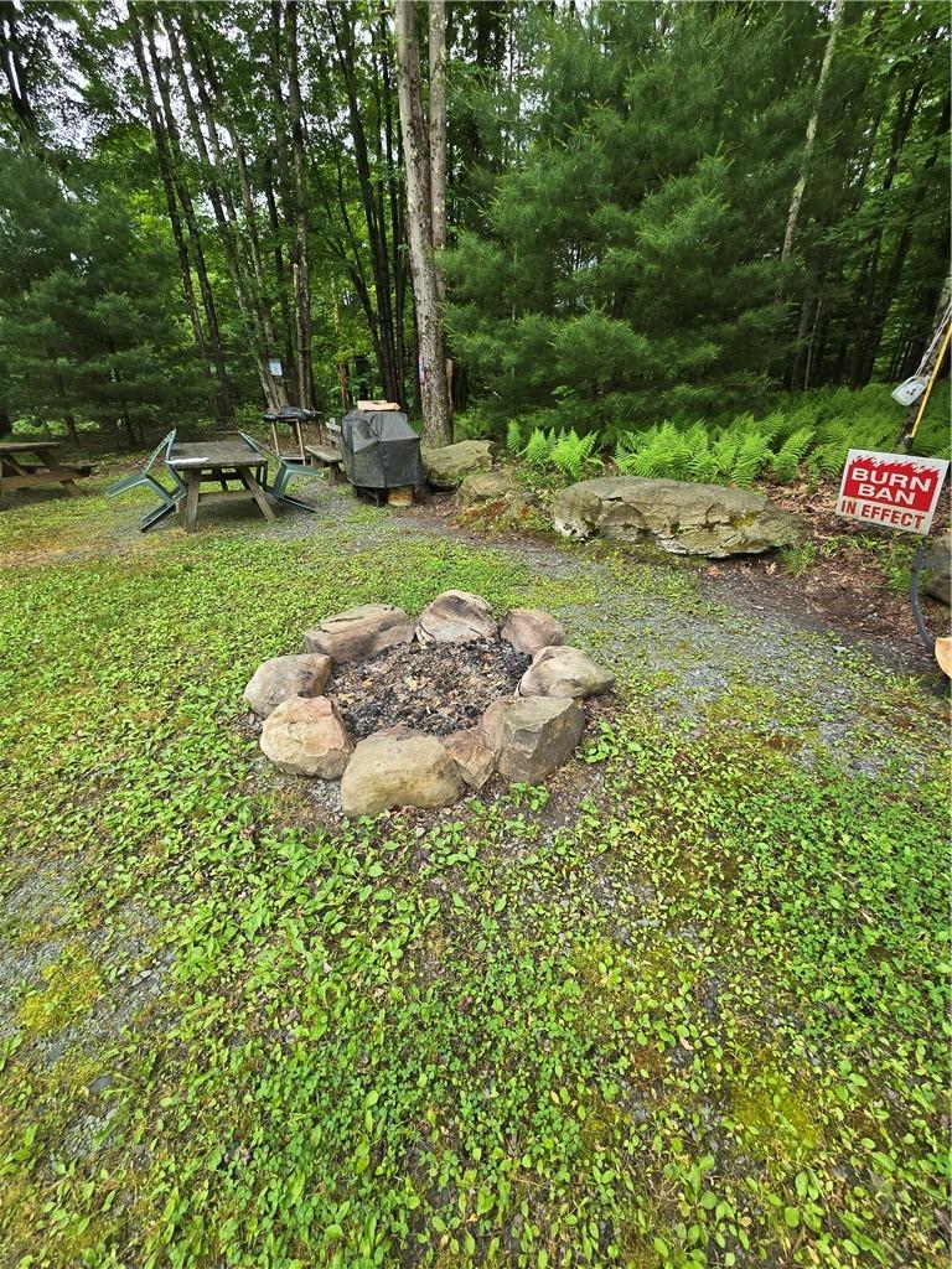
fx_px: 477
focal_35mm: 13
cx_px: 476
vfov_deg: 106.2
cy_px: 634
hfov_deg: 89.9
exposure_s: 1/276
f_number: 2.2
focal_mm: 2.2
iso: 50
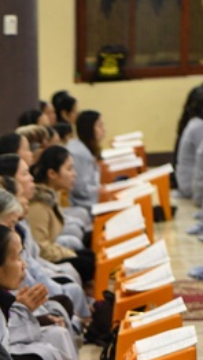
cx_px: -91
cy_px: 413
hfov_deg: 6.6
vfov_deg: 11.7
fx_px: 1731
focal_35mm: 181
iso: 4000
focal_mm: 70
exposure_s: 1/125
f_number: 2.8
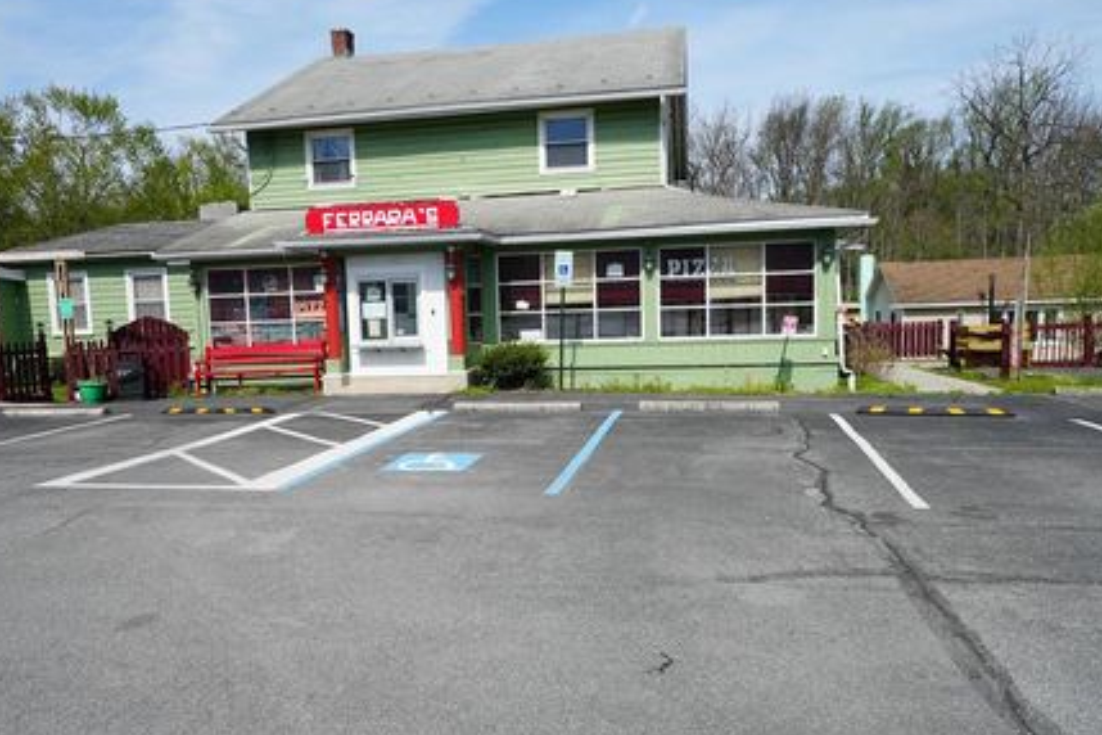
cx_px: 524
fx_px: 857
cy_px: 391
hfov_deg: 65.4
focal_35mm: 28
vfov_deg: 46.4
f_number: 5
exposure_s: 1/500
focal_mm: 24
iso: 80
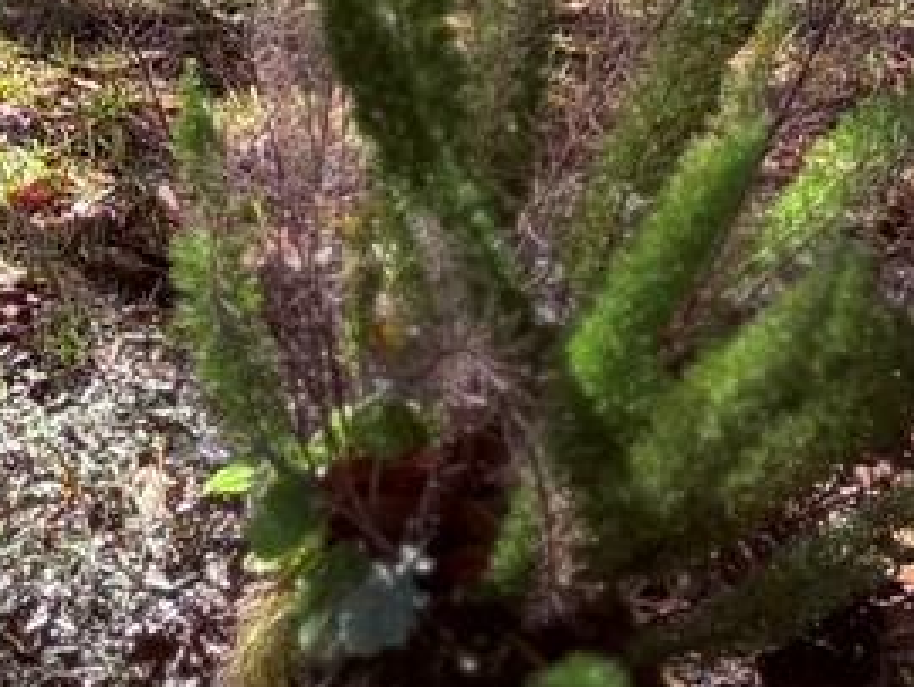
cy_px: -893
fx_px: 4070
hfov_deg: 12.0
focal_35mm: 154
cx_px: -589
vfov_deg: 8.8
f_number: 1.6
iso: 50
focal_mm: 5.96
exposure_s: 1/764
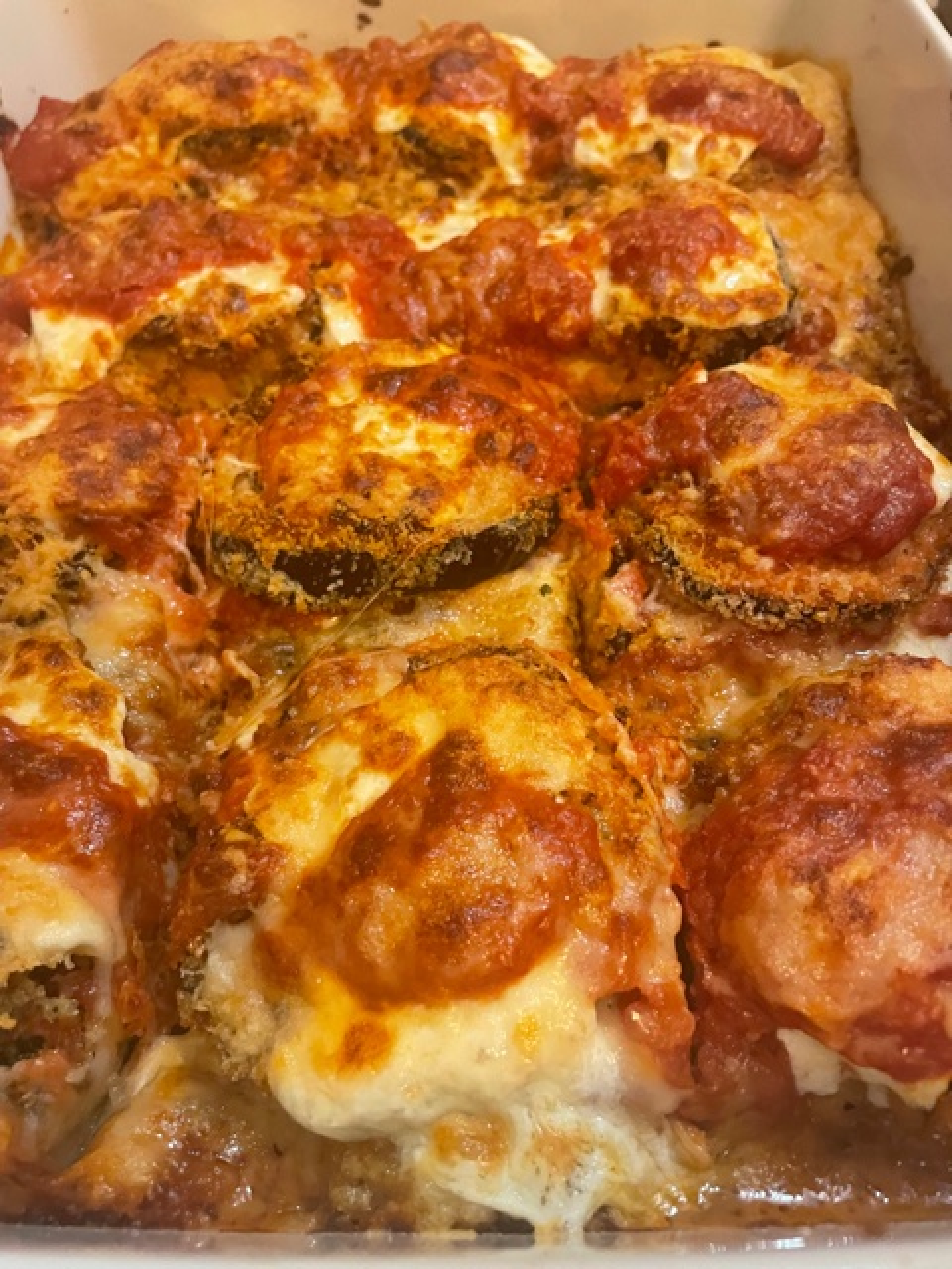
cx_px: 476
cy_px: 634
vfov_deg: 67.3
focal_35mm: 26
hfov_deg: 53.1
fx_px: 953
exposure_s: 1/40
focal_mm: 4.2
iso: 400
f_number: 1.6
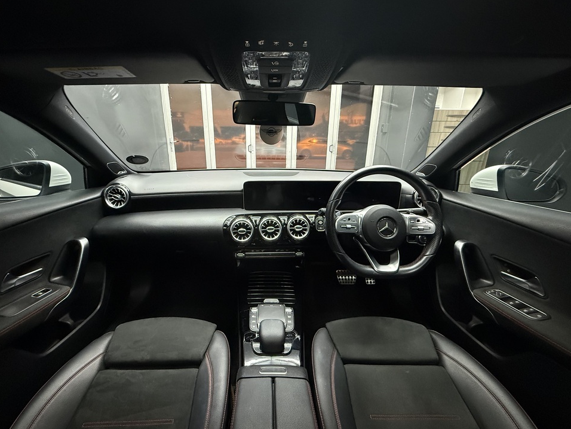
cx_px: 271
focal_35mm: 15
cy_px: 213
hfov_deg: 98.1
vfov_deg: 81.7
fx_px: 247
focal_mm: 2.22
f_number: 2.2
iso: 640
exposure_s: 1/60
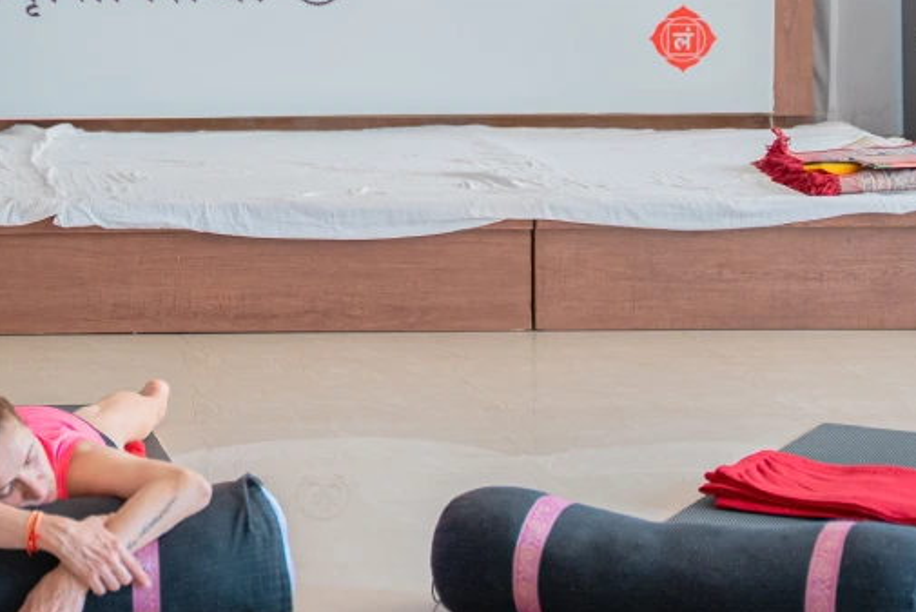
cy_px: 8
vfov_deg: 12.4
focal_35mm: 110
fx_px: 2791
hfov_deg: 18.3
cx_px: 83
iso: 640
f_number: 2.8
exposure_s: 1/200
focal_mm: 50.3
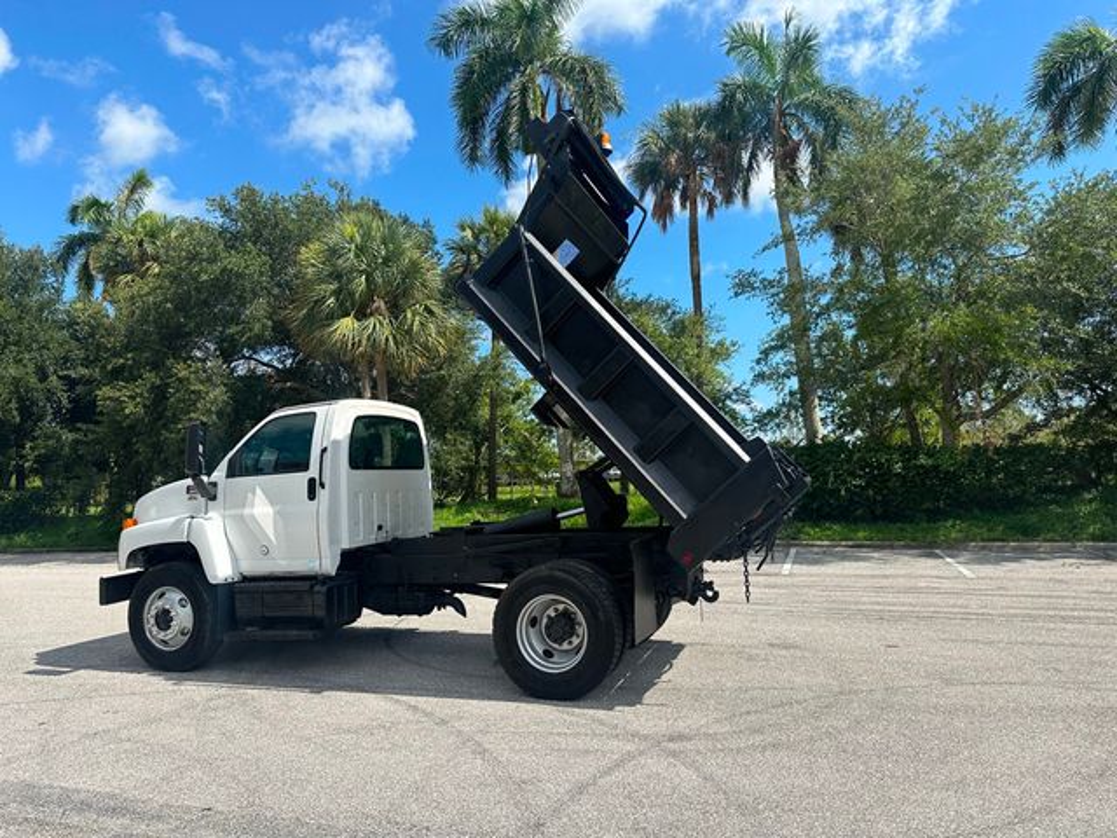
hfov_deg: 71.6
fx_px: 774
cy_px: 419
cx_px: 558
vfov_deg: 56.8
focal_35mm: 24
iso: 80
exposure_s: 1/4184
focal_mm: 6.86
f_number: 1.78
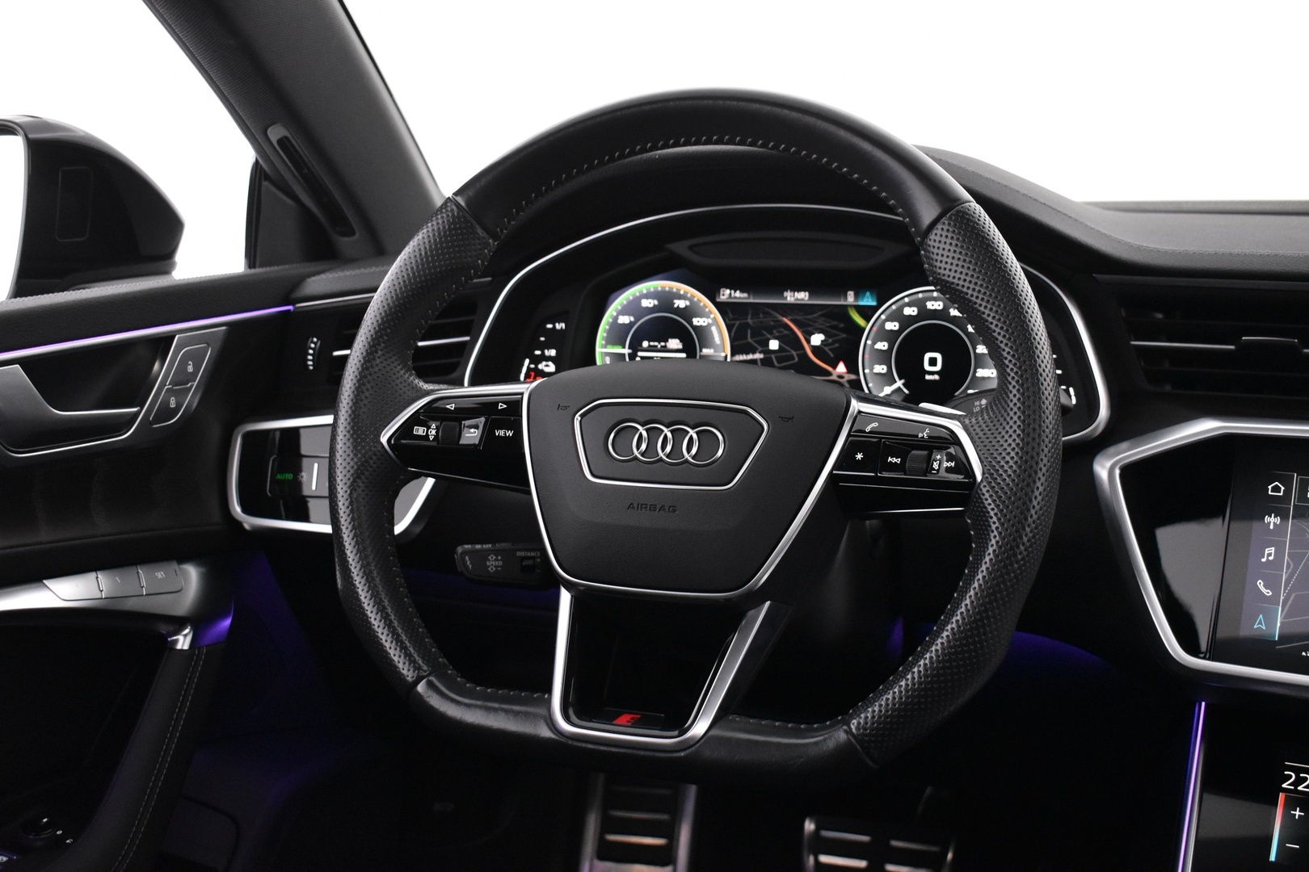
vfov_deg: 30.8
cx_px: 654
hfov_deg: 45.0
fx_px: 1582
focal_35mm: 44
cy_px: 436
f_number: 4.2
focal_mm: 29
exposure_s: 1/40
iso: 3200
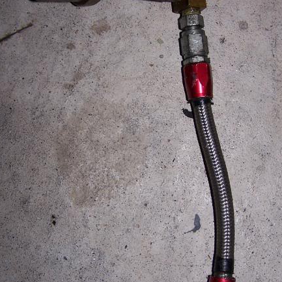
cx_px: 139
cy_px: 134
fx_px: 571
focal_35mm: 62
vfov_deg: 27.7
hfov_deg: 27.7
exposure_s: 1/60
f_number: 2.8
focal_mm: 6.3
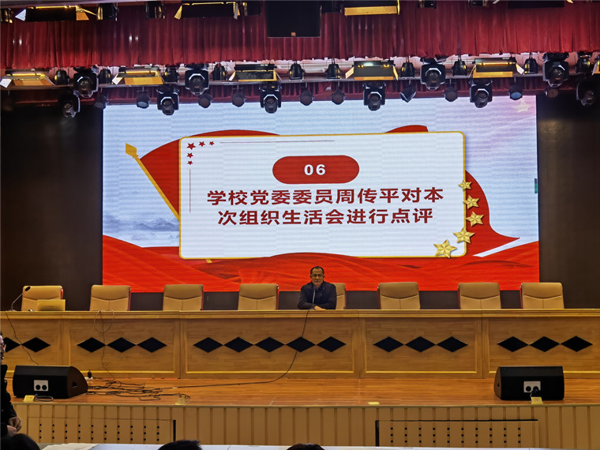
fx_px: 867
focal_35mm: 50
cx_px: 300
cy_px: 225
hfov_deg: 38.2
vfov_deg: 29.1
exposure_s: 1/150
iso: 50
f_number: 1.9
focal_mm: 6.67
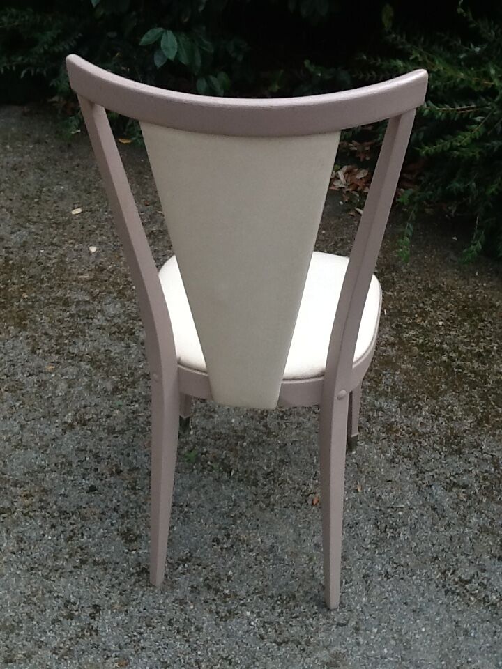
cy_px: 334
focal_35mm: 44
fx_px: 851
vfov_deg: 42.9
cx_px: 251
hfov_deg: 32.9
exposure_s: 1/546
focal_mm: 2.03
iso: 40
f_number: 2.4
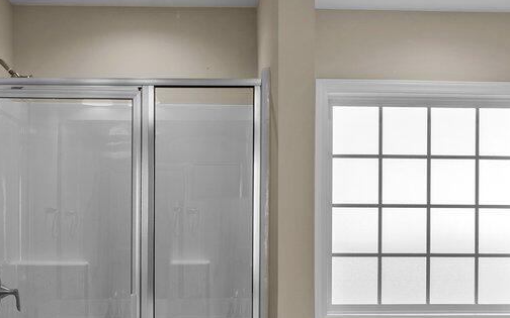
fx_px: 806
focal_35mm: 58
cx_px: 238
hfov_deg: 35.1
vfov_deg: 22.0
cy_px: 260
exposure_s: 1/6
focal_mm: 14
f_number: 9
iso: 100
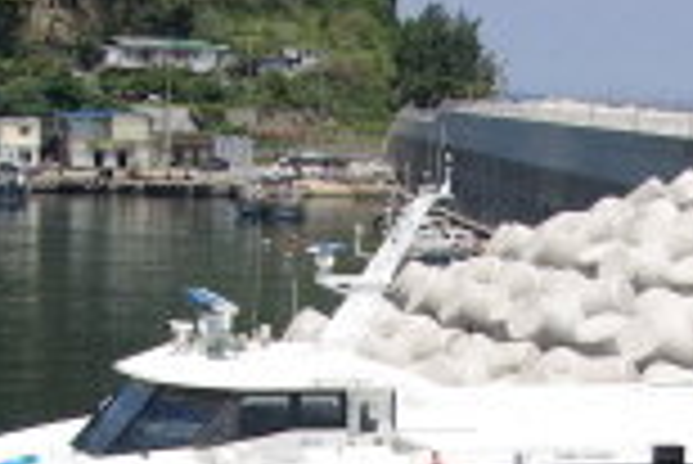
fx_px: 2929
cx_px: 531
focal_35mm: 152
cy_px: 556
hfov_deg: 13.4
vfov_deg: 8.9
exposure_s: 1/320
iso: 100
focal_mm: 26
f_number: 8
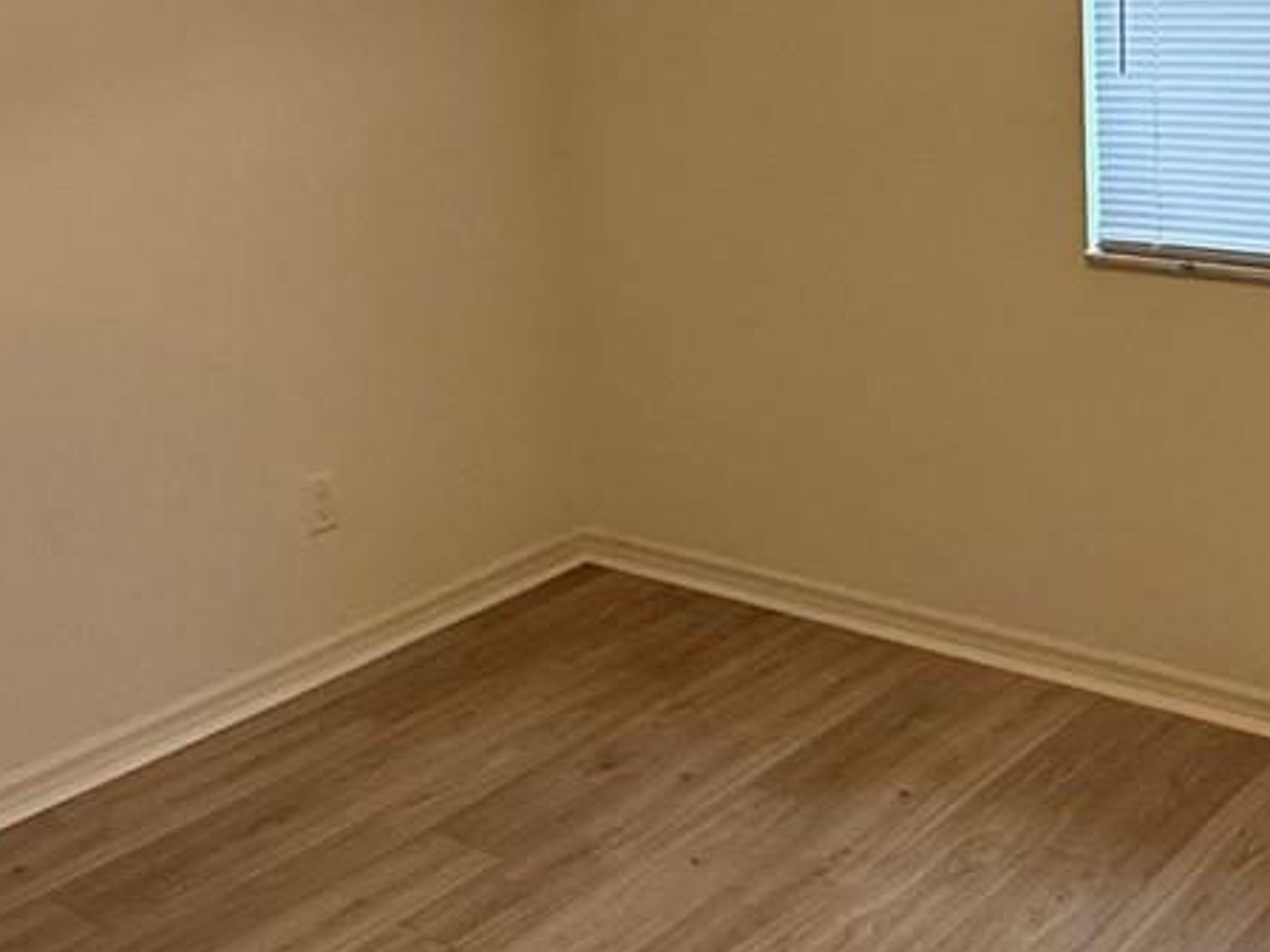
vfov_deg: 28.6
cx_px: 913
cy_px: 215
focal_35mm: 50
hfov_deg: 37.5
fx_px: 1834
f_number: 2.2
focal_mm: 2.22
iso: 250
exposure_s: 1/120
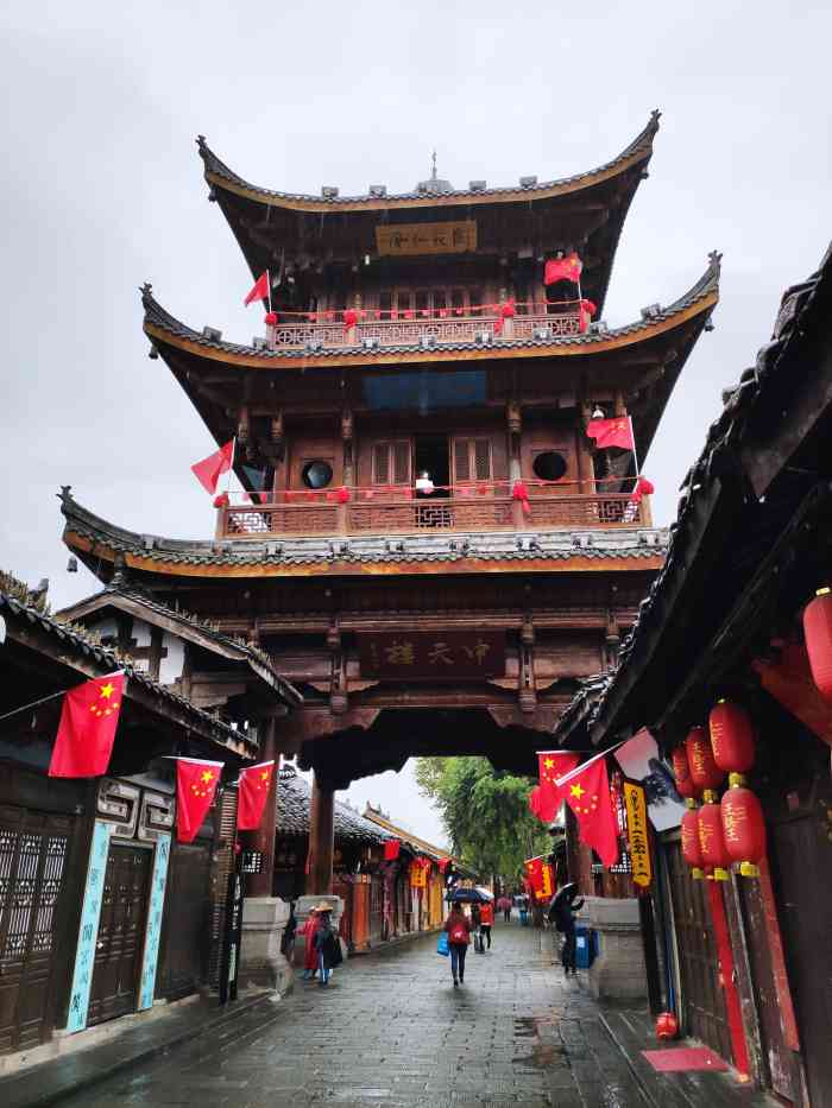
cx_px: 416
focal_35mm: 26
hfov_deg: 53.1
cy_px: 554
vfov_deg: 67.3
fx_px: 833
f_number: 1.75
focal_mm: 4.75
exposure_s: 1/100
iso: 182
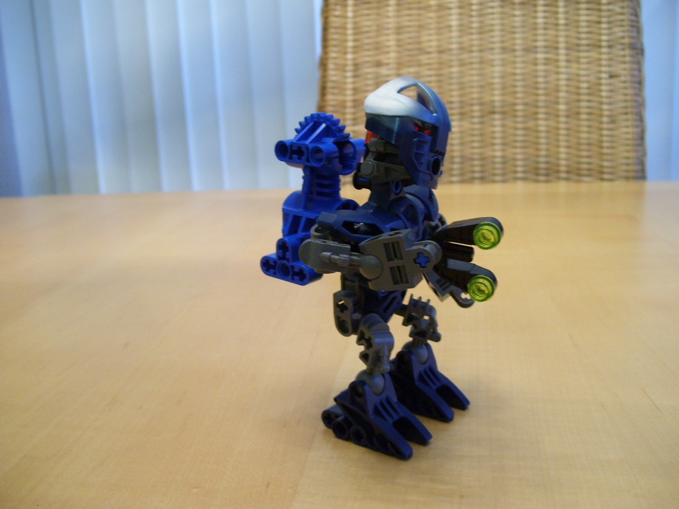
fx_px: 706
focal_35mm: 36
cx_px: 340
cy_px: 254
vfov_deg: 39.7
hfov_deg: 51.4
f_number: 2.7
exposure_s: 1/10
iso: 160
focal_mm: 6
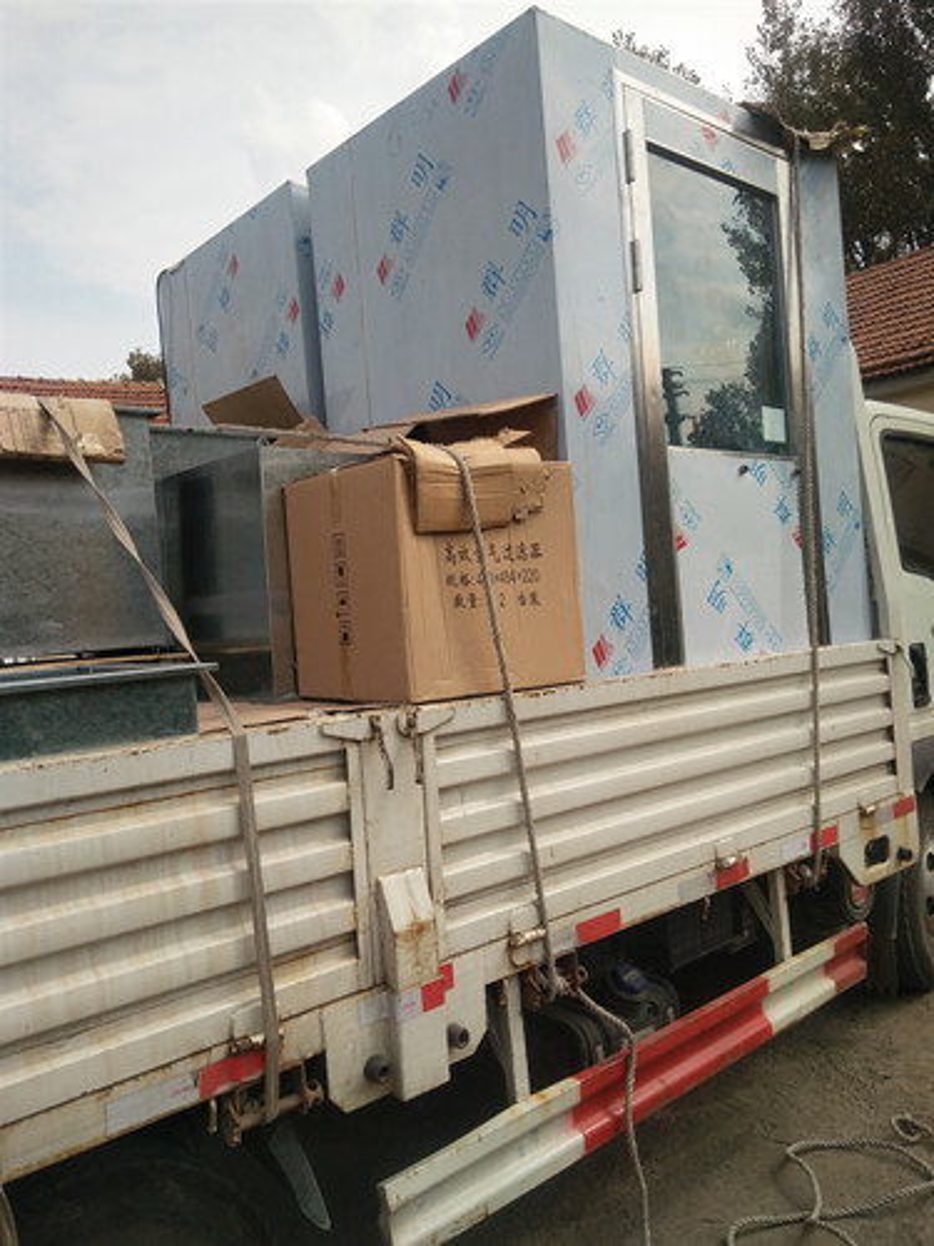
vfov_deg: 79.0
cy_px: 623
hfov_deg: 63.4
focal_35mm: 21
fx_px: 755
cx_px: 467
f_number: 2.2
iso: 50
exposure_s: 1/1190
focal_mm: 3.66
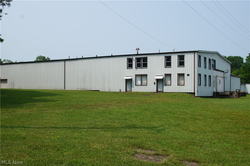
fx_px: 291
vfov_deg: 31.8
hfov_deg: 46.4
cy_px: 83
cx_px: 125
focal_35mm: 42
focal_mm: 28
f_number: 13
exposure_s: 1/160
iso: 100
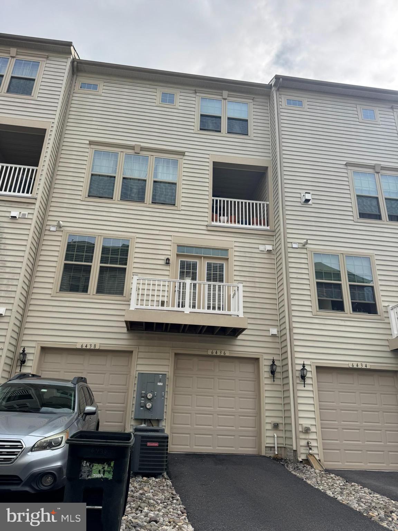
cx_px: 199
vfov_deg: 71.6
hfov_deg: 56.8
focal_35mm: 24
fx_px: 368
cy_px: 266
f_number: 1.78
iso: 80
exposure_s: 1/3802
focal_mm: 6.76
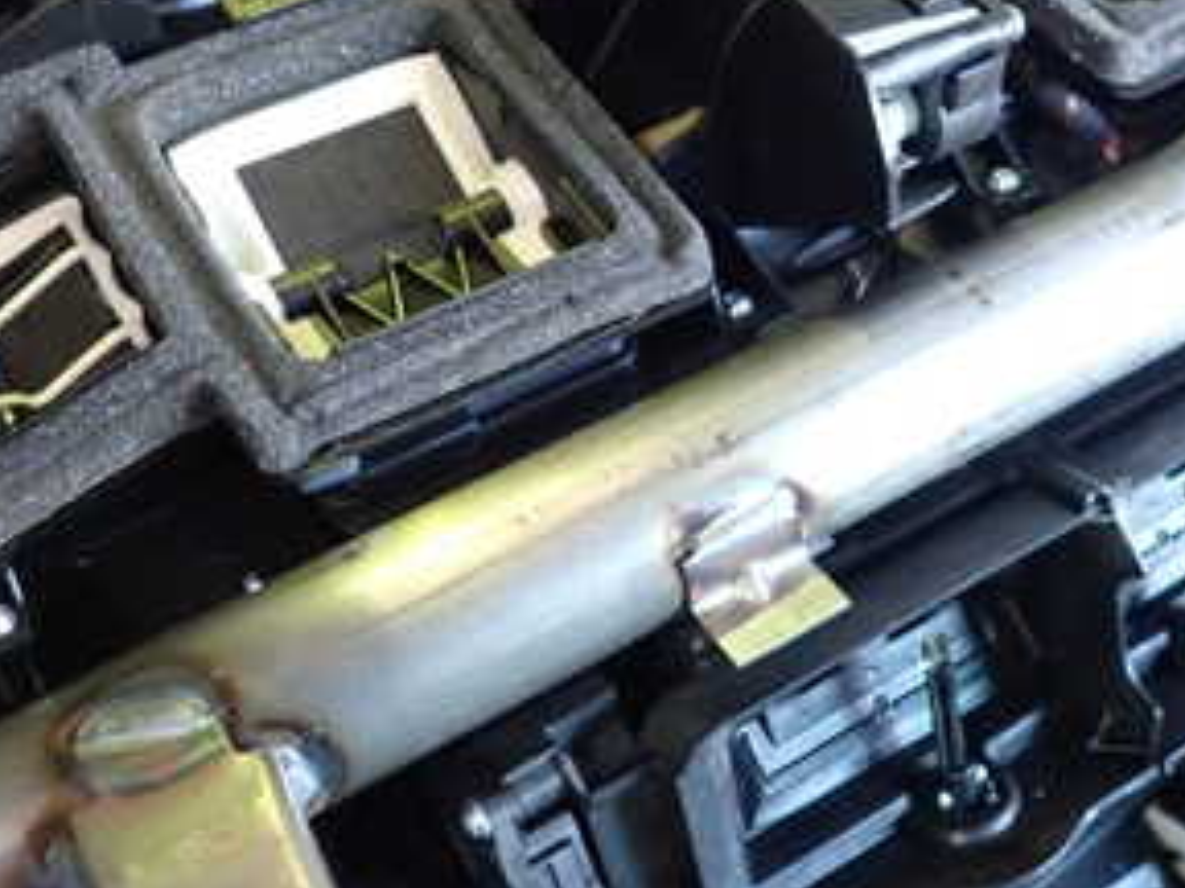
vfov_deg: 27.6
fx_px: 1780
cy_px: 210
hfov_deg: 36.7
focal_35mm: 52
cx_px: 687
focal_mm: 4.5
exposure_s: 1/30
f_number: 2
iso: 500
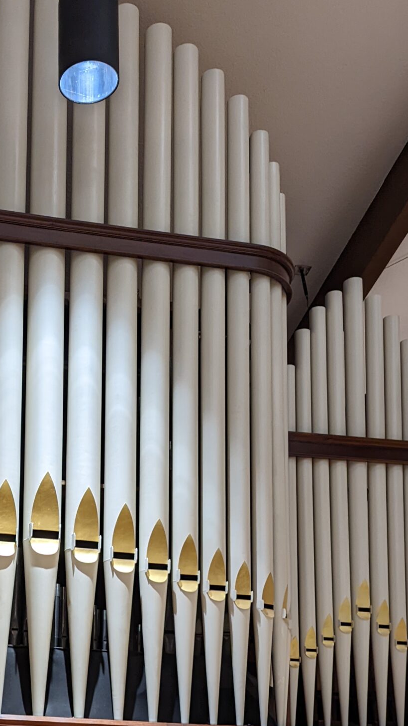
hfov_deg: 24.5
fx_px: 884
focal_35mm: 46
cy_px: 619
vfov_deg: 41.8
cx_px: -25
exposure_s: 1/40
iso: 221
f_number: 1.85
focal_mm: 6.81
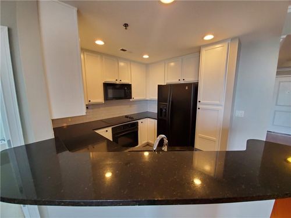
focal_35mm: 13
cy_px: 109
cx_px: 146
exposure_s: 1/59
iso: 250
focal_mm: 1.8
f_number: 2.2
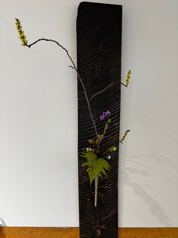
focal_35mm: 26
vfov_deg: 67.3
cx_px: 89
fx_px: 178
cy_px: 119
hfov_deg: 53.1
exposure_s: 1/100
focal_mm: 5.96
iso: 125
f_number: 1.6
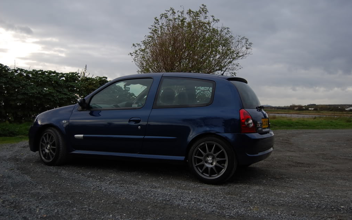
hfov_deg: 56.7
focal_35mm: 34
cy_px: 108
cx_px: 175
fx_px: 326
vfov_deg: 37.3
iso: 200
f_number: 3.8
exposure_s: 1/400
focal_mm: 22
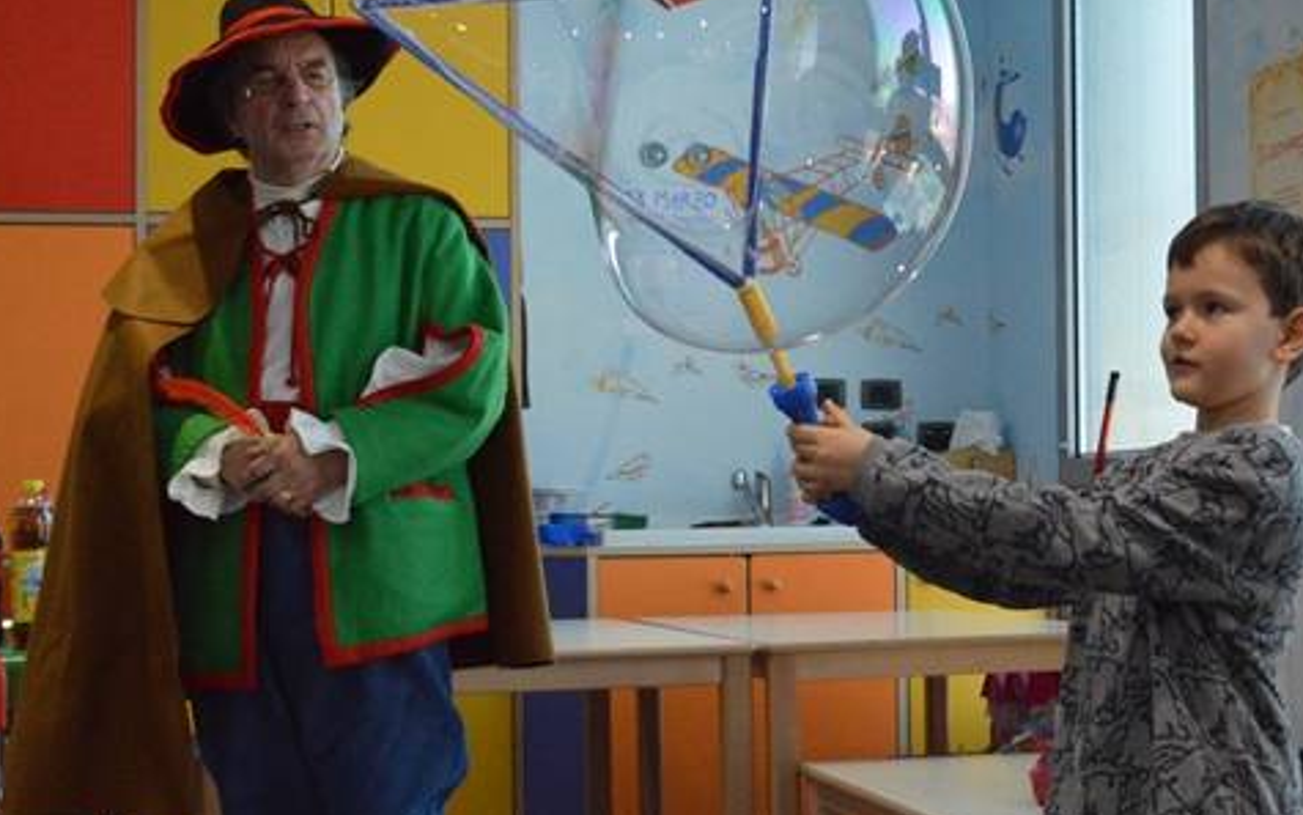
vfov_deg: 16.5
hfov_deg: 25.7
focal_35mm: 79
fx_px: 2806
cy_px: 405
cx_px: 1015
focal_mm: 24
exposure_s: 1/500
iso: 2200
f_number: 4
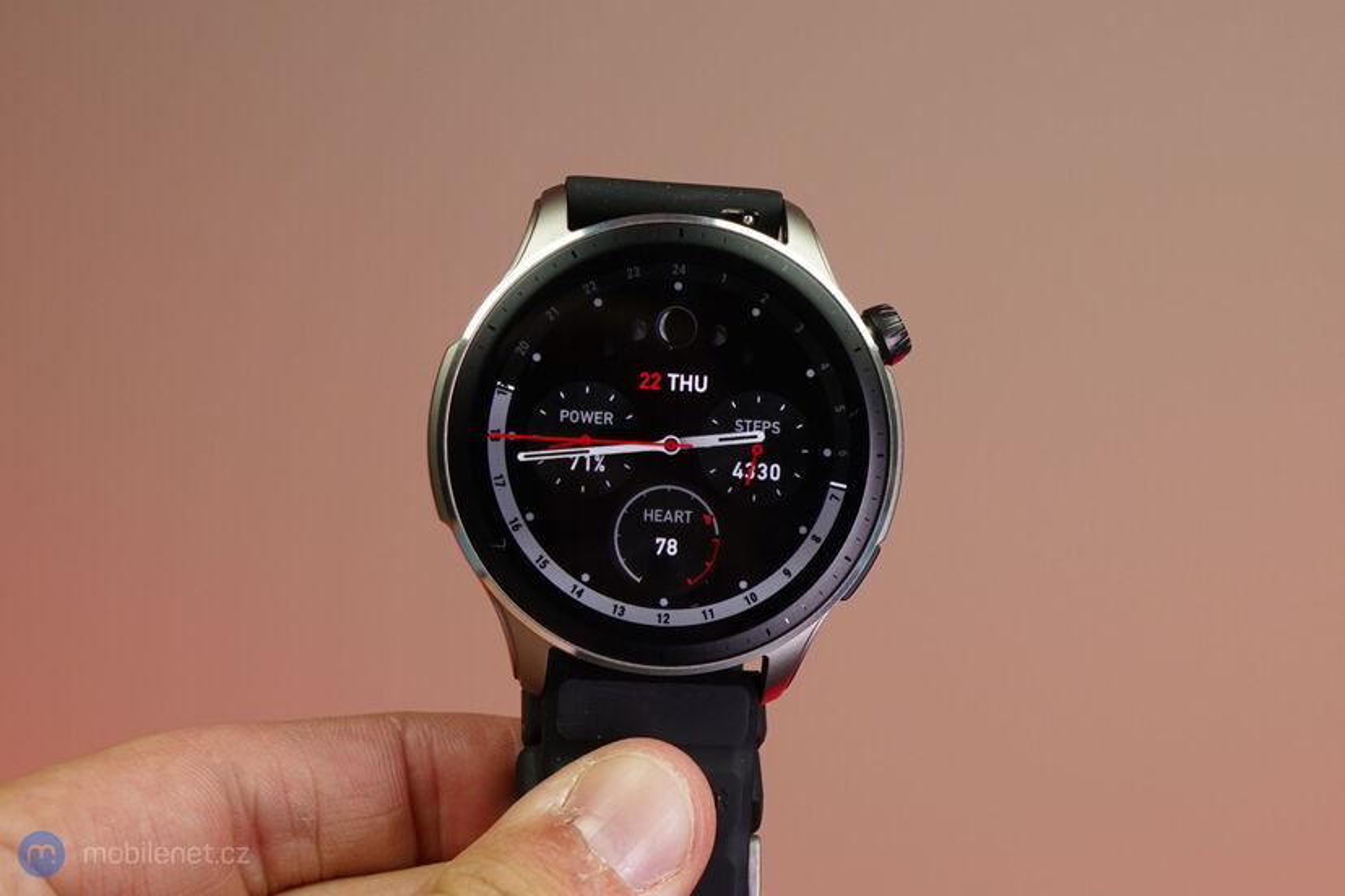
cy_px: 448
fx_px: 1756
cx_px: 672
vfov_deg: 28.6
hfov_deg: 41.9
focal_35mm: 47
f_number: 7.1
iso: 800
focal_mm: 47
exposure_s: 1/160
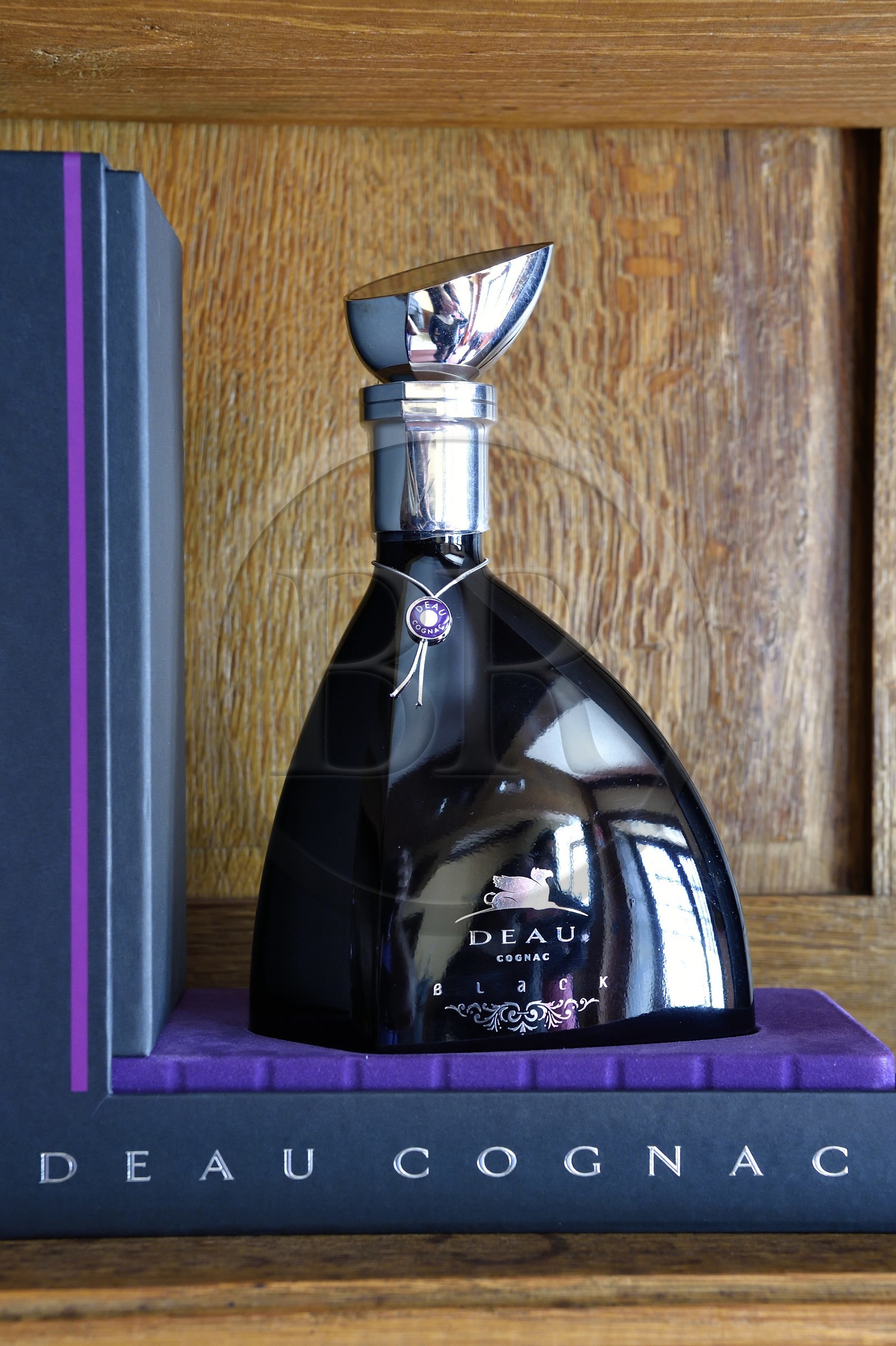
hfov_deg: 27.0
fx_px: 1867
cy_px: 673
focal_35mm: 50
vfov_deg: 39.6
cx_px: 448
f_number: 6.3
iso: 1600
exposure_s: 1/25
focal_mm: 50
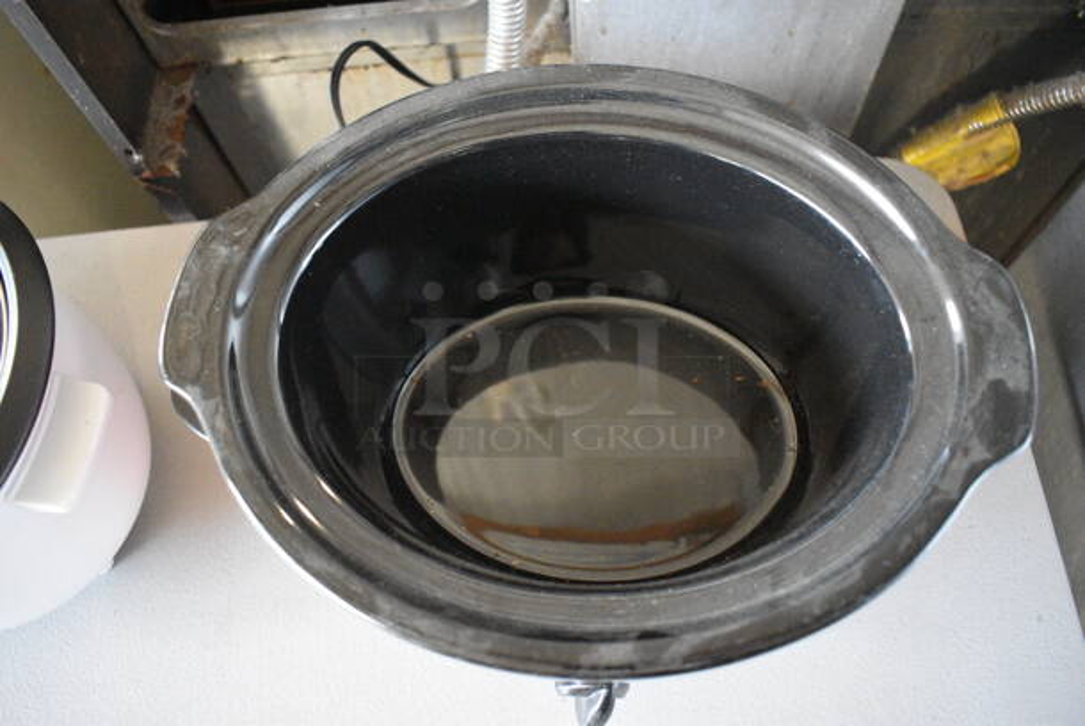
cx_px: 542
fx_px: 815
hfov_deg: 67.3
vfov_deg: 48.0
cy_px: 363
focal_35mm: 27
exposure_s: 1/125
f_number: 3.5
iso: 7200
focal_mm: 18
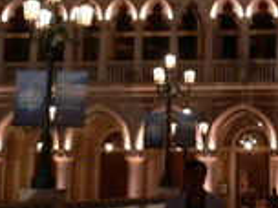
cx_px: 318
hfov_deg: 16.5
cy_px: -101
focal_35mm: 115
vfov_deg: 12.3
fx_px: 924
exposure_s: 1/6
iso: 100
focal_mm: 5.8
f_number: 2.8
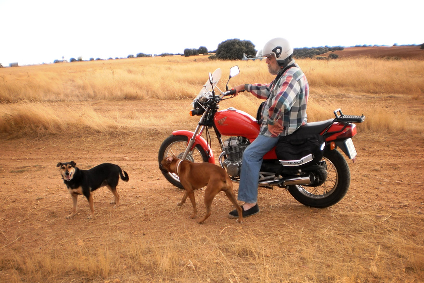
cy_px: 152
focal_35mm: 38
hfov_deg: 50.7
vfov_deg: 35.0
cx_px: 210
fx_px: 448
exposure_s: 1/250
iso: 100
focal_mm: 6.3
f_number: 3.1
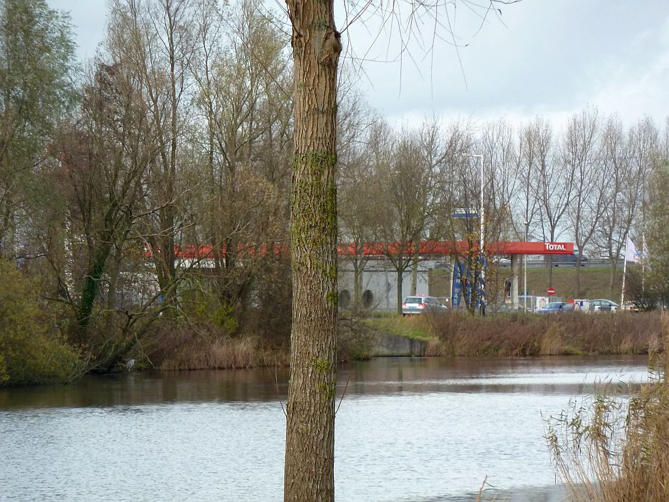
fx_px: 5025
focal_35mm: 260
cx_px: 334
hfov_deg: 7.6
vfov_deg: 5.7
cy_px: 251
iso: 200
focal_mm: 42.6
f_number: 4.7
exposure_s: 1/100
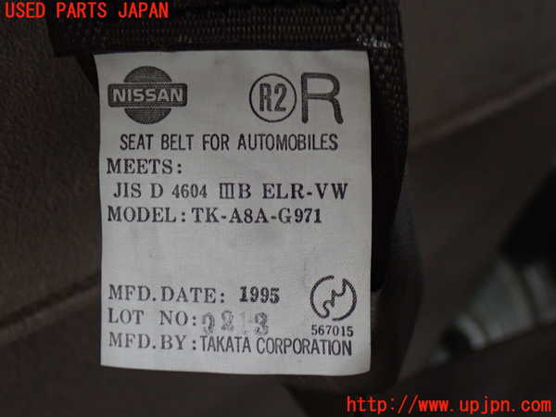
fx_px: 1140
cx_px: 278
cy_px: 208
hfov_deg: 27.4
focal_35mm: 71
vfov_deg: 20.7
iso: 800
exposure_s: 1/40
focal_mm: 12.73
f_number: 3.9
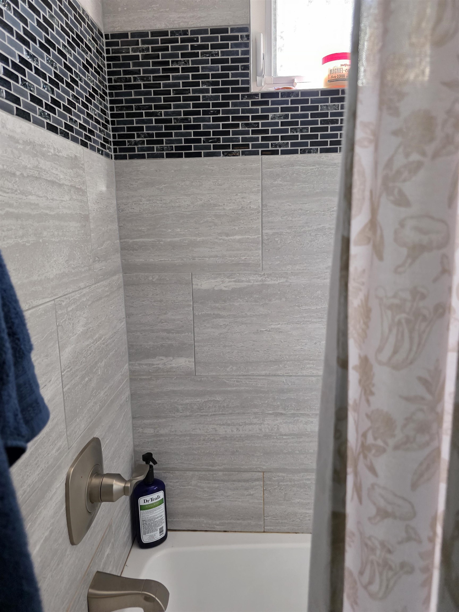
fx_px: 407
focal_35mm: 23
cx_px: 230
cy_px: 306
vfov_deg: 73.9
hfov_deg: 58.9
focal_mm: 6.3
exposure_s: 1/120
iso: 500
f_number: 1.7
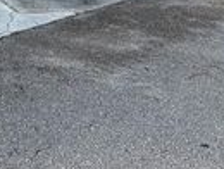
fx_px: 648
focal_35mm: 100
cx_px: -128
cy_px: -82
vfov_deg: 13.9
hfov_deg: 17.3
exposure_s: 1/2075
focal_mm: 5.96
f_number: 1.6
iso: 50
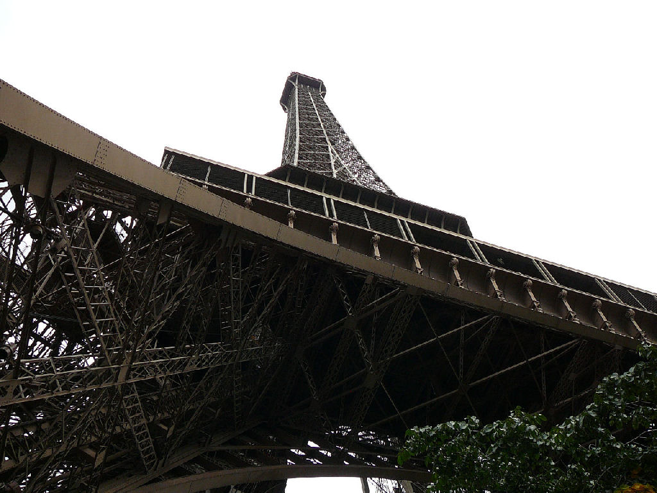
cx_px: 328
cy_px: 246
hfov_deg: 52.6
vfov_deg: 40.7
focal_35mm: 35
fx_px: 664
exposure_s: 1/800
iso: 80
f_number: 2.8
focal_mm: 5.2
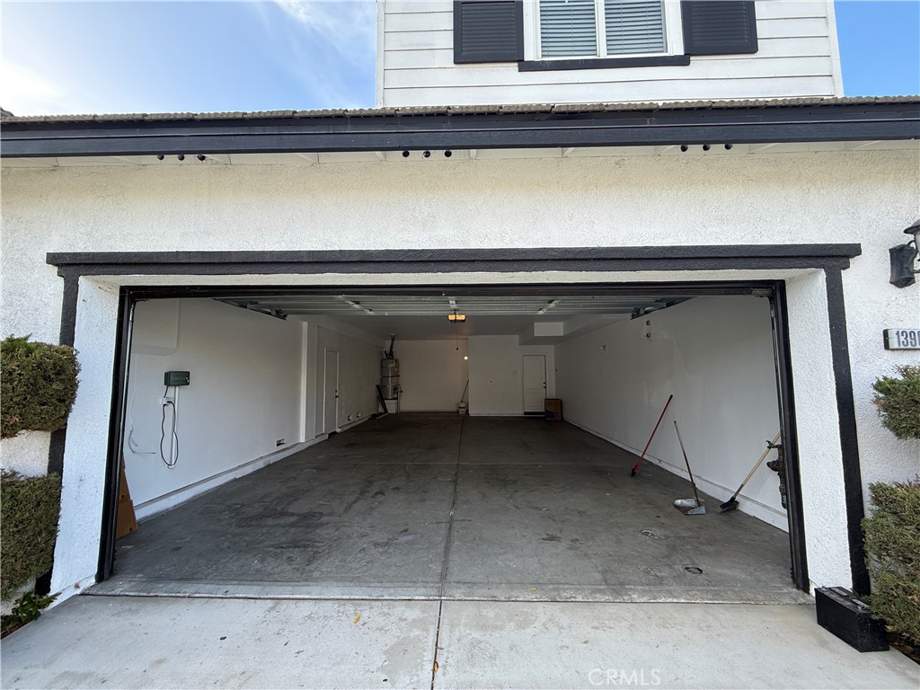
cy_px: 345
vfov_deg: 85.7
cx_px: 460
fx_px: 372
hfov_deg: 102.1
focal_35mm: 14
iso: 50
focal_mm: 2.22
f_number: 2.2
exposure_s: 1/252
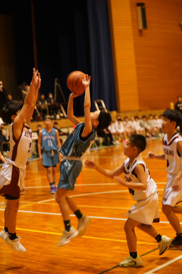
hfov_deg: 19.5
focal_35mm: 70
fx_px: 531
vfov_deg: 28.8
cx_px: 91
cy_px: 137
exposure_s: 1/160
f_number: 2.8
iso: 2500
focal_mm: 70
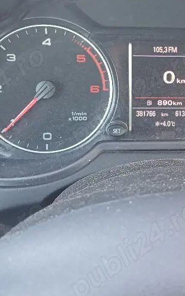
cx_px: 174
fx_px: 428
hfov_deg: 23.6
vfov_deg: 37.8
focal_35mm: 53
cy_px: 101
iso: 320
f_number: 1.8
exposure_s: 1/50
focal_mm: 4.65
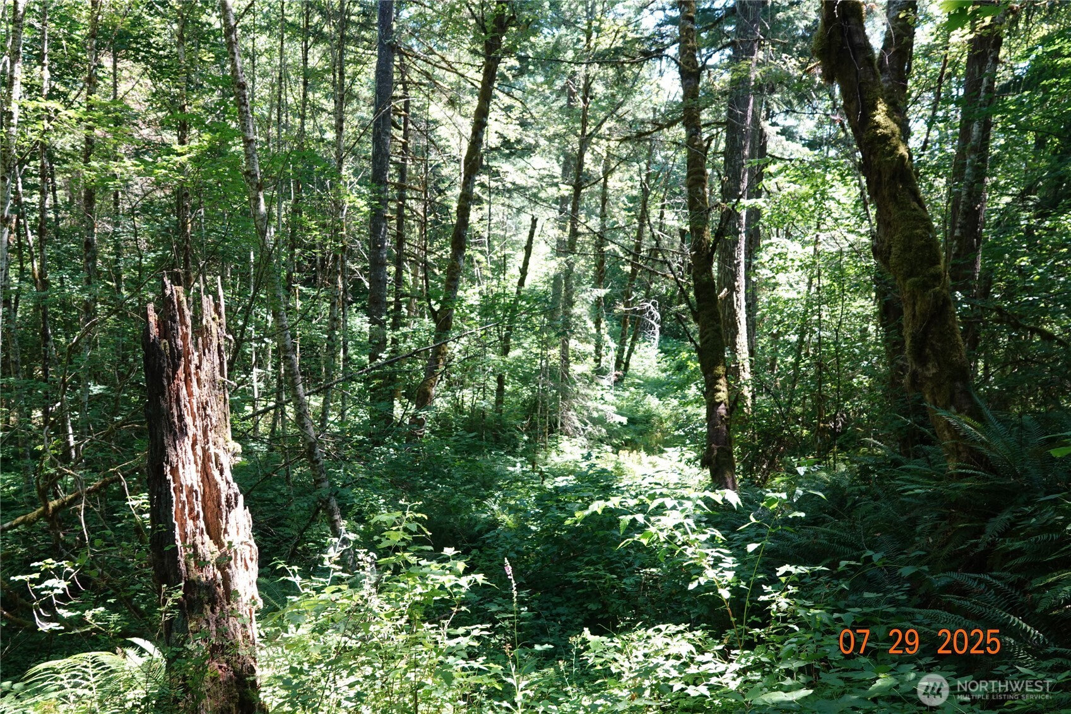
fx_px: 744
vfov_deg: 51.3
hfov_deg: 71.5
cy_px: 357
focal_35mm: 25
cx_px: 536
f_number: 2.5
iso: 100
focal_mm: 9.14
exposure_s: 1/80
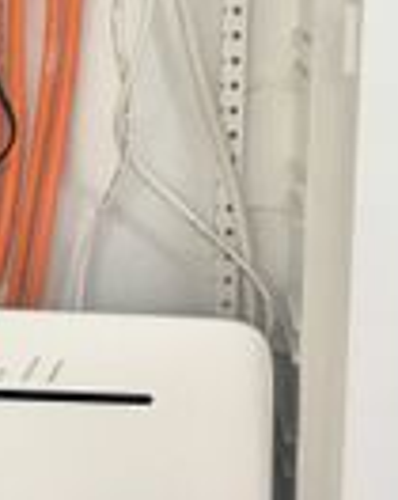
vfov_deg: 21.6
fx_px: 1271
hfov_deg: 17.6
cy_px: 23
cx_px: 57
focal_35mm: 86
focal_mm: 4.15
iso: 50
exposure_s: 1/33
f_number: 2.2
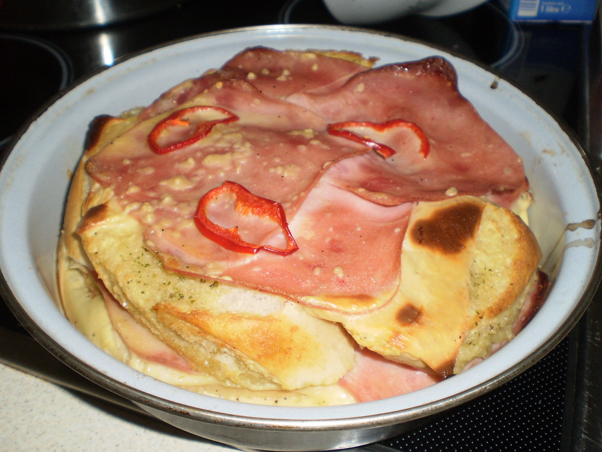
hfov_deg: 51.4
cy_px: 226
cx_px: 301
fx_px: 626
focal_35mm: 36
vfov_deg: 39.7
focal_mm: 6.3
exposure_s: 1/30
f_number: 3.1
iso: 125
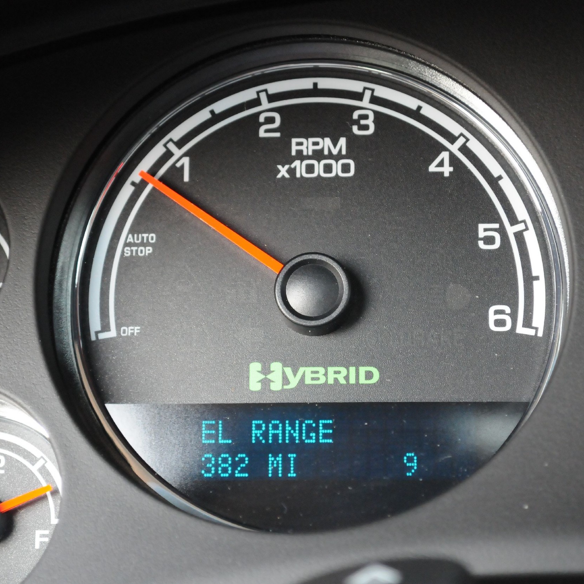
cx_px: 293
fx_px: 2016
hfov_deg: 16.5
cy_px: 292
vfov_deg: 16.5
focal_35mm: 106
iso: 2000
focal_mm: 55
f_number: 6.3
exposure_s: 1/160
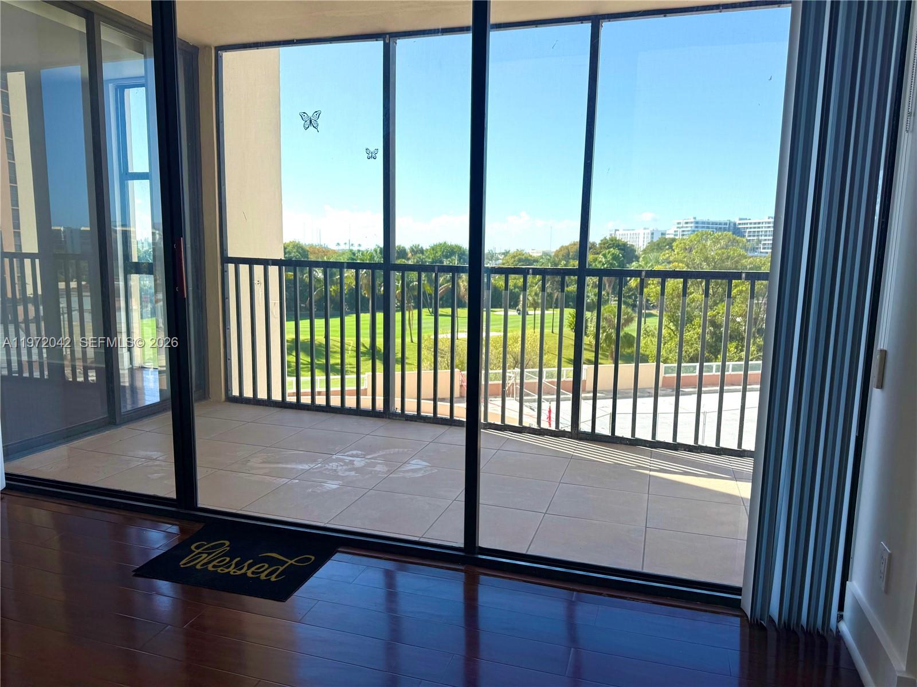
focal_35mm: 24
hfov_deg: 71.6
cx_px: 458
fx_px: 636
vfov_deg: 56.8
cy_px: 344
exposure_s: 1/1901
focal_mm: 6.76
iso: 80
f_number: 1.78
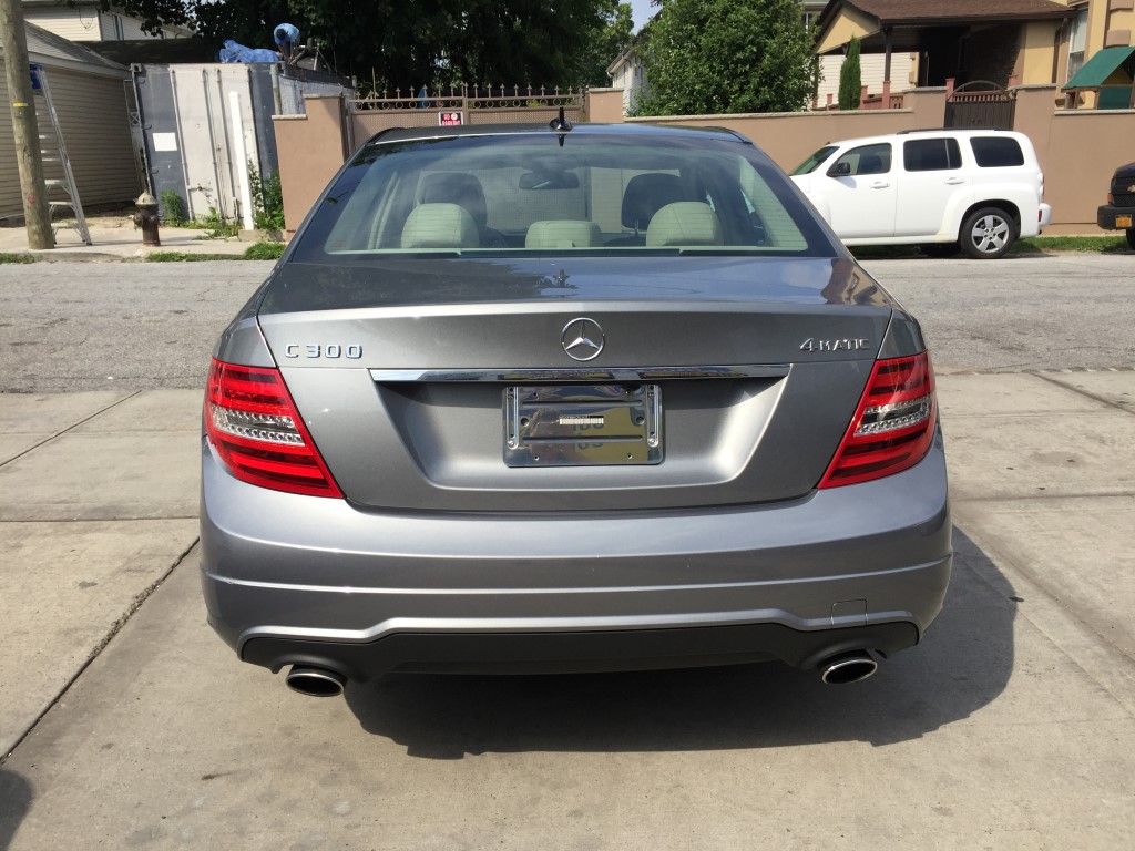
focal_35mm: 29
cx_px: 568
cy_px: 426
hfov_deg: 61.7
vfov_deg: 48.2
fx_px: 951
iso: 32
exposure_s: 1/1883
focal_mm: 4.15
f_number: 2.2
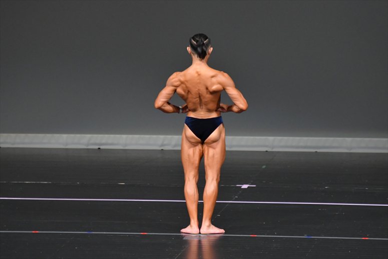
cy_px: 130
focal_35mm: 345
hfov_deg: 6.0
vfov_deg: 4.0
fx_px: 3717
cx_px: 194
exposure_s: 1/400
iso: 4000
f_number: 5.6
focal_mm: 230
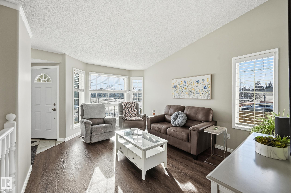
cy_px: 96
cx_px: 146
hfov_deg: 104.3
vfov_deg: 81.1
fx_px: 113
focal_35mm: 14
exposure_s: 1/500
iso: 100
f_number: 8
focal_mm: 14
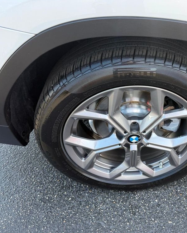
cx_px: 142
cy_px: 116
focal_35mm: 32
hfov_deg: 44.2
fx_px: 221
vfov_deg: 55.7
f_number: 1.78
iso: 100
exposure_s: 1/342
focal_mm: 6.76
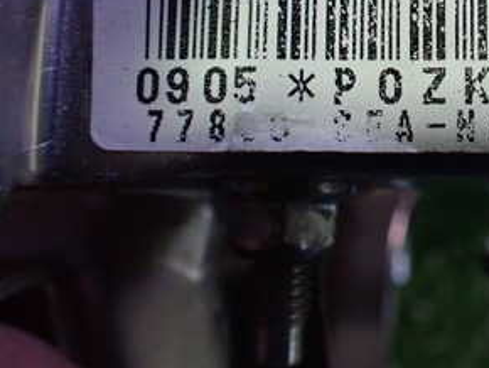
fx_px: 877
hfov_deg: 29.7
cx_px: 450
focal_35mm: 62
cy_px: 22
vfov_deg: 23.0
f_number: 2.3
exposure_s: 1/80
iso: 800
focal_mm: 5.4
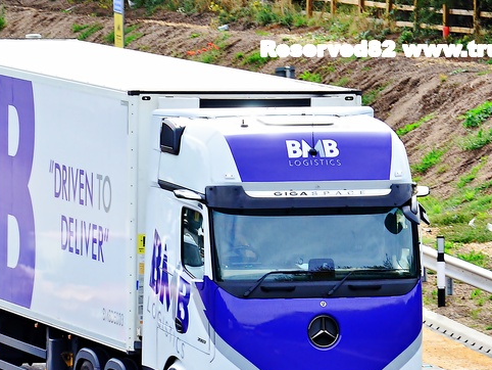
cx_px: 237
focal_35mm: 442
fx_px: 6282
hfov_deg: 4.5
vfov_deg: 3.4
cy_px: 246
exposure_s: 1/640
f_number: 8
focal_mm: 185
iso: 640
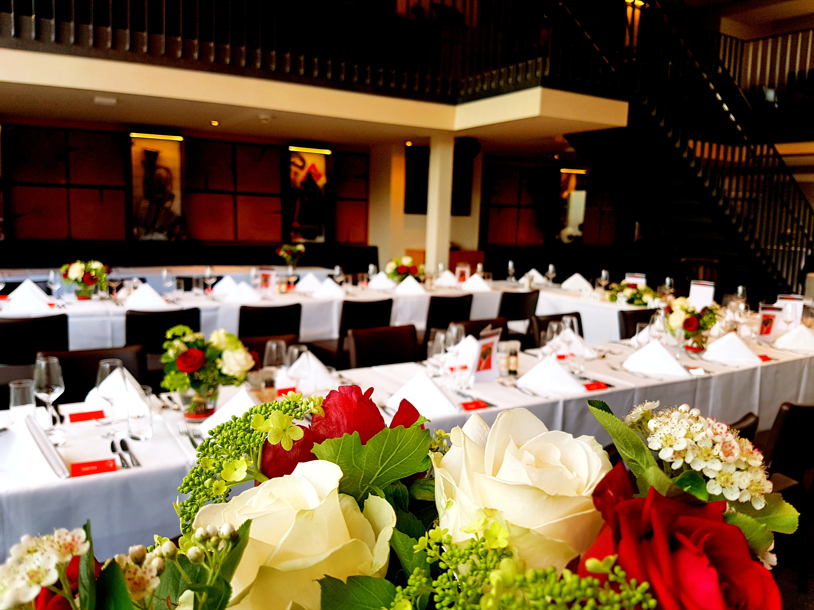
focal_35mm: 26
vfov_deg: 53.1
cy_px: 305
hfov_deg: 67.3
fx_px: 611
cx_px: 407
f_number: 1.7
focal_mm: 4.2
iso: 50
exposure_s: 1/101
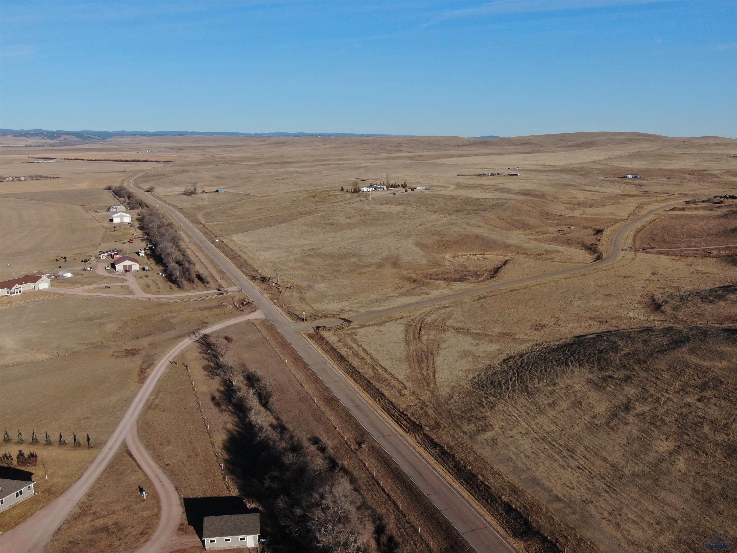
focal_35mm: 37
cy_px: 276
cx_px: 368
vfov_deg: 38.7
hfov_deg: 50.1
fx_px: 788
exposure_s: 1/1250
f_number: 3.4
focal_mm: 6.35
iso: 100
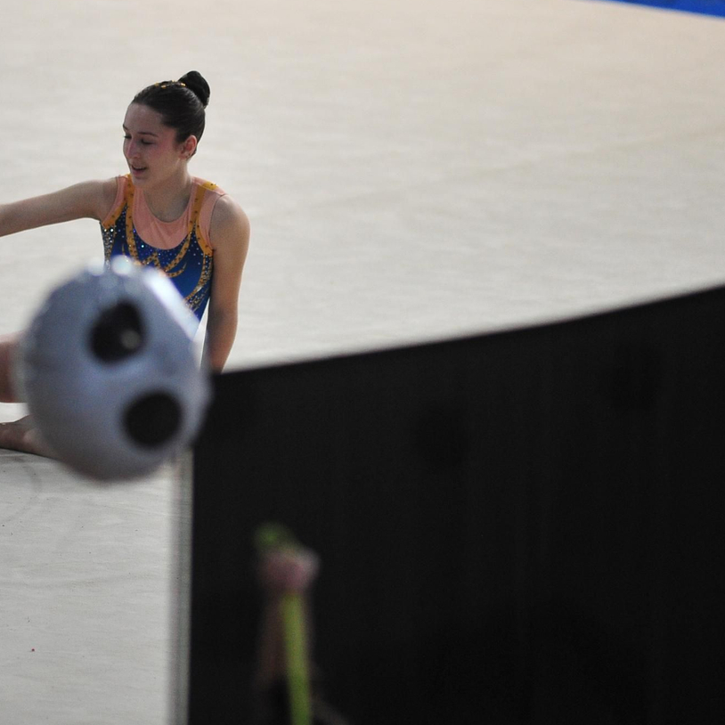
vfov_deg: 3.5
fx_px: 11871
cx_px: 191
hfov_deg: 3.5
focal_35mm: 501
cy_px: 256
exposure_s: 1/2000
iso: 3200
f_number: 2.8
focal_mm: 300
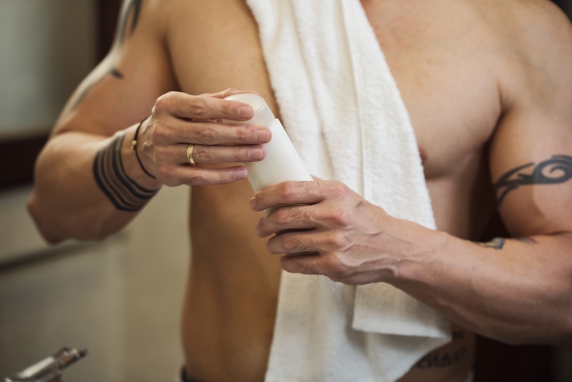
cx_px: 286
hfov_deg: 14.2
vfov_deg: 9.5
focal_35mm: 145
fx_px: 2304
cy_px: 191
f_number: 2.8
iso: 400
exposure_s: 1/250
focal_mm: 145
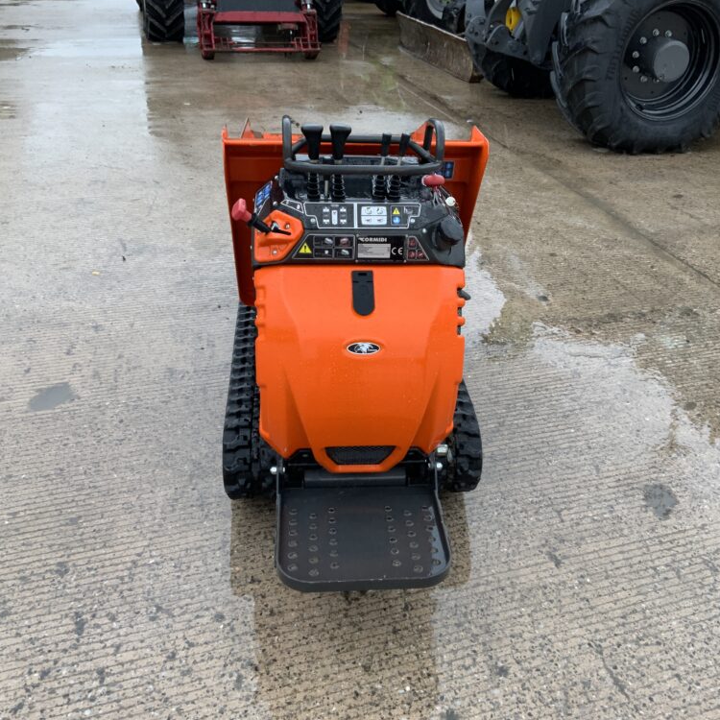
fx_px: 824
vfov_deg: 47.2
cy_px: 368
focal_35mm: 35
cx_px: 384
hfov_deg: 47.2
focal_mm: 3
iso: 16
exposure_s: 1/122
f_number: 1.8
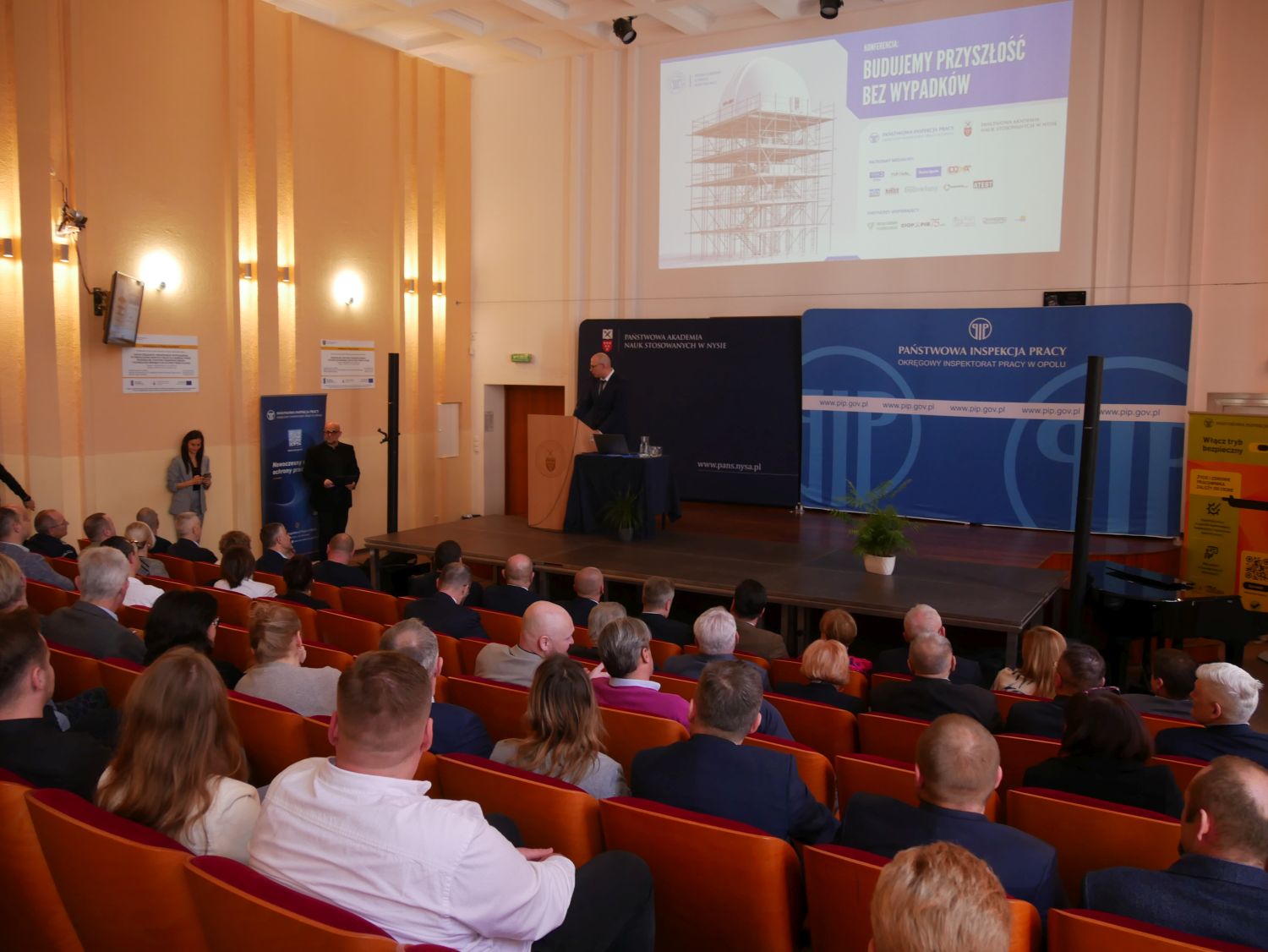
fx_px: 1026
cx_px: 634
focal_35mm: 28
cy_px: 476
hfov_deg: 63.4
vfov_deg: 49.8
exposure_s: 1/60
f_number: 3.5
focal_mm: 14
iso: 640
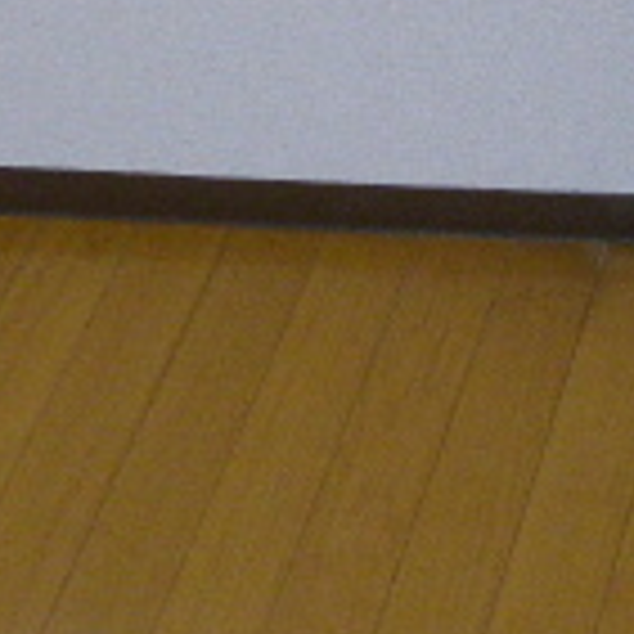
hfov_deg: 16.7
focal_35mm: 80
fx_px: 1658
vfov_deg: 21.6
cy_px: 252
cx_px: 1241
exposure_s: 1/50
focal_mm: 3.58
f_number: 2.8
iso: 400
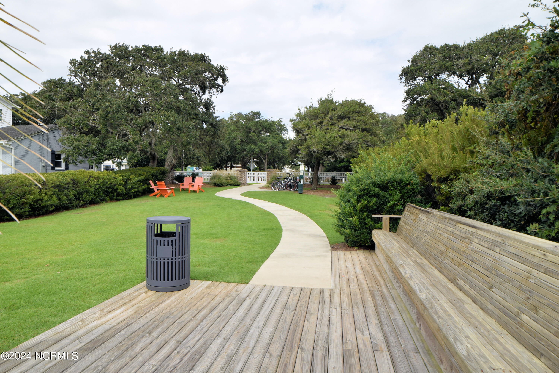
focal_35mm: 21
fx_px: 326
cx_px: 280
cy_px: 186
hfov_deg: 81.2
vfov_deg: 59.5
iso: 100
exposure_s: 1/200
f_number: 9
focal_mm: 14
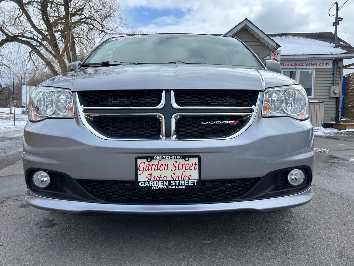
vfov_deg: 53.1
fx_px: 266
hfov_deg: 67.3
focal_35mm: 26
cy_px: 133
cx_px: 177
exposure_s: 1/2915
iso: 50
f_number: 1.5
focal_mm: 5.7
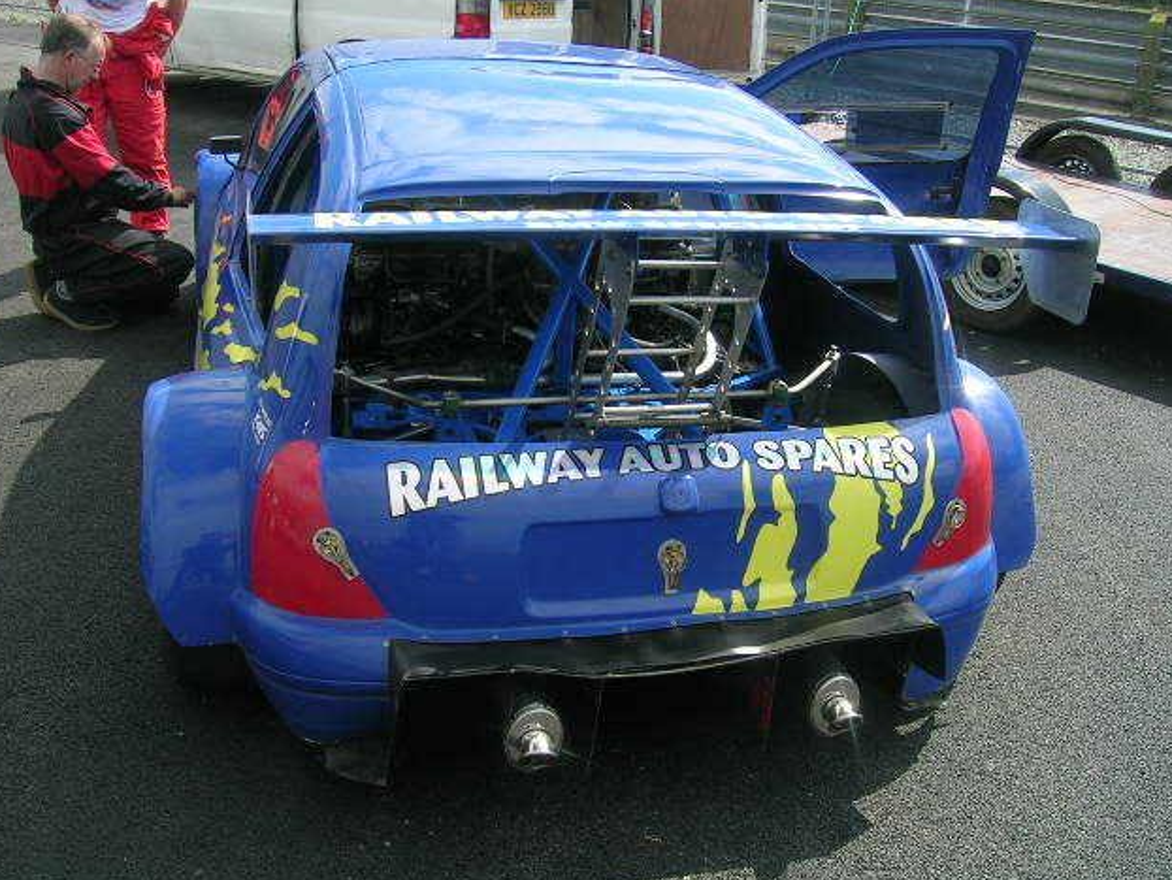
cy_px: 435
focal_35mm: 36
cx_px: 577
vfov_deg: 39.7
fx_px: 1219
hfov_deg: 51.3
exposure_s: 1/284
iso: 50
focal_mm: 5.4
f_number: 4.8
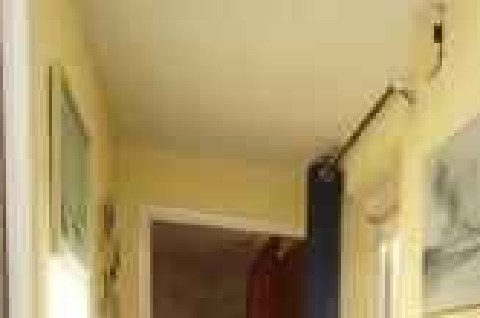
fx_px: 631
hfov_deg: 37.5
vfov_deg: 23.5
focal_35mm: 47
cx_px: 471
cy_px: 455
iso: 400
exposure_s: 1/160
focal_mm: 11
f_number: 6.3
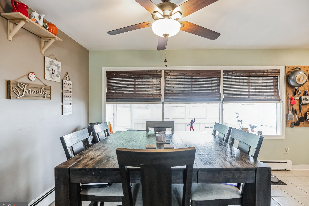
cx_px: 157
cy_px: 104
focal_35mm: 17
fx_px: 146
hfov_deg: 93.3
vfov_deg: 70.4
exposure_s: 1/60
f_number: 4
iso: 1250
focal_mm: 16
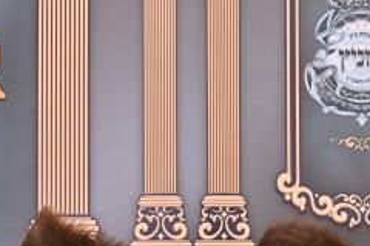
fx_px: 3946
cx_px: -193
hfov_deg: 5.3
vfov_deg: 3.6
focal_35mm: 384
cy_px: 225
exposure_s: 1/160
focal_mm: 90
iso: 400
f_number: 2.8
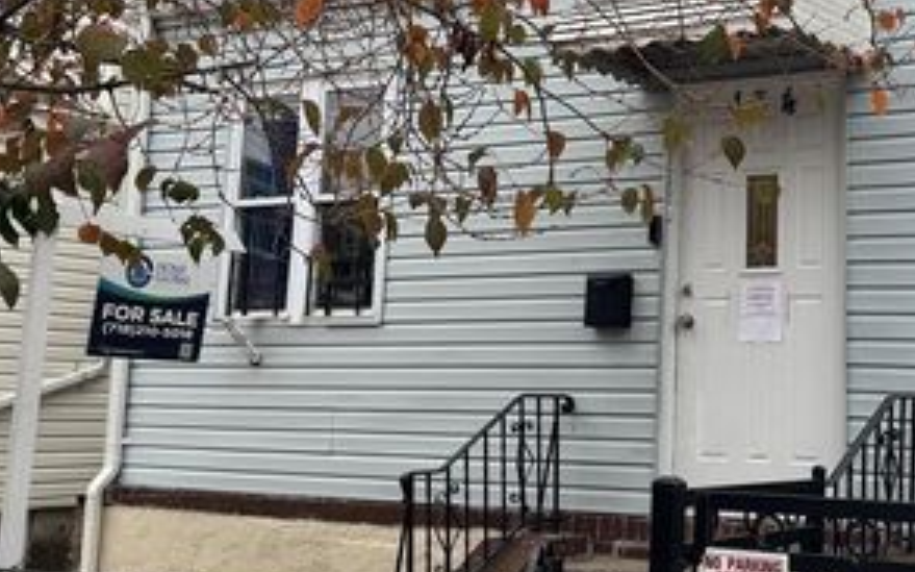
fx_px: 1446
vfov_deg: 22.1
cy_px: 133
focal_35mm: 58
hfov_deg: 34.1
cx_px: 728
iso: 80
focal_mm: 6.76
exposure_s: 1/658
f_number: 1.78
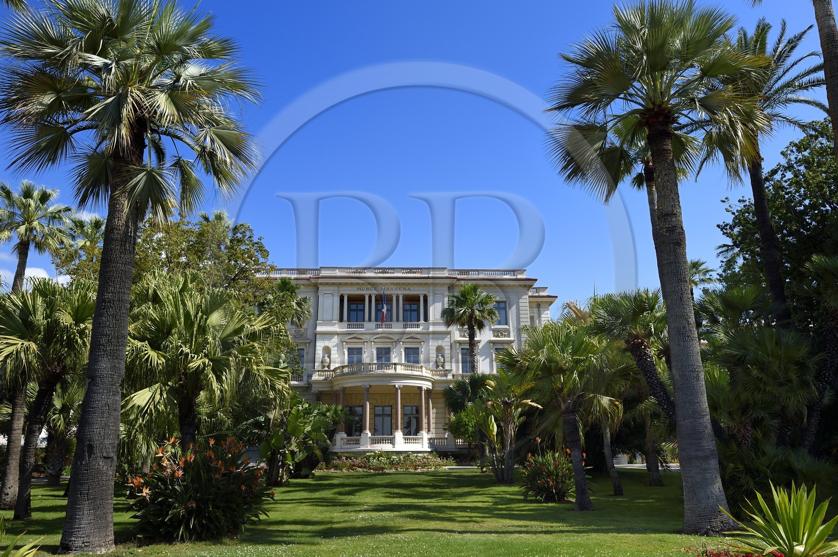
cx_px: 419
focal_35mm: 28
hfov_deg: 65.5
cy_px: 278
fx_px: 651
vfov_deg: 46.3
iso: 200
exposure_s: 1/250
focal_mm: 28
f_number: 11
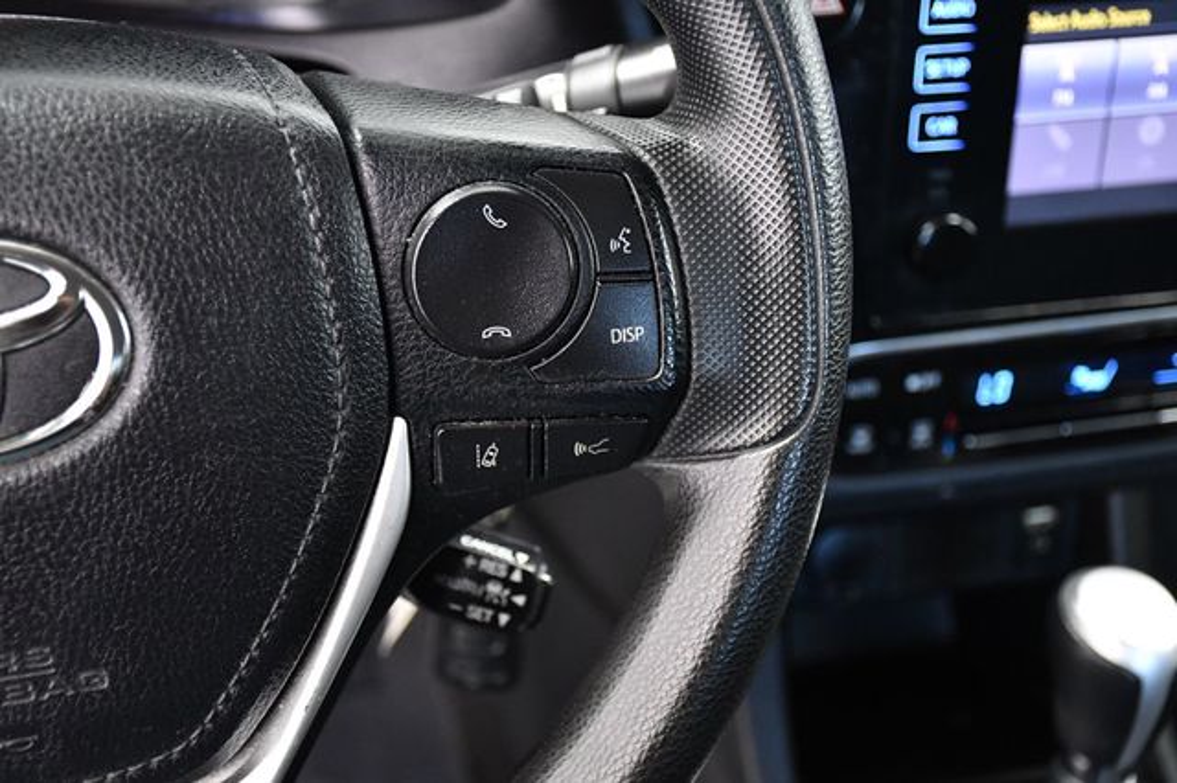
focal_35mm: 52
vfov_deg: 26.0
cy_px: 392
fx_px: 1699
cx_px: 588
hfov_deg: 38.2
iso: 2500
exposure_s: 1/60
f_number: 4.2
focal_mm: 35
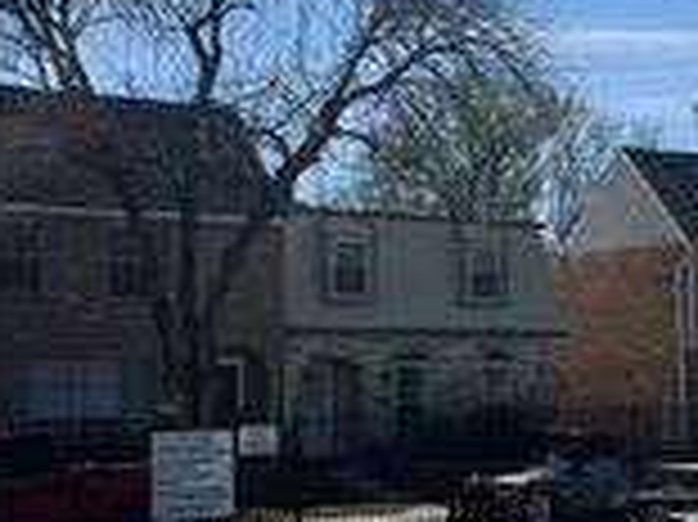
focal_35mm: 92
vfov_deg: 16.0
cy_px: 286
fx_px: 1854
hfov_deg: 20.8
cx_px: 666
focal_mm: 6.76
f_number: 1.78
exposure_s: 1/11905
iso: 80
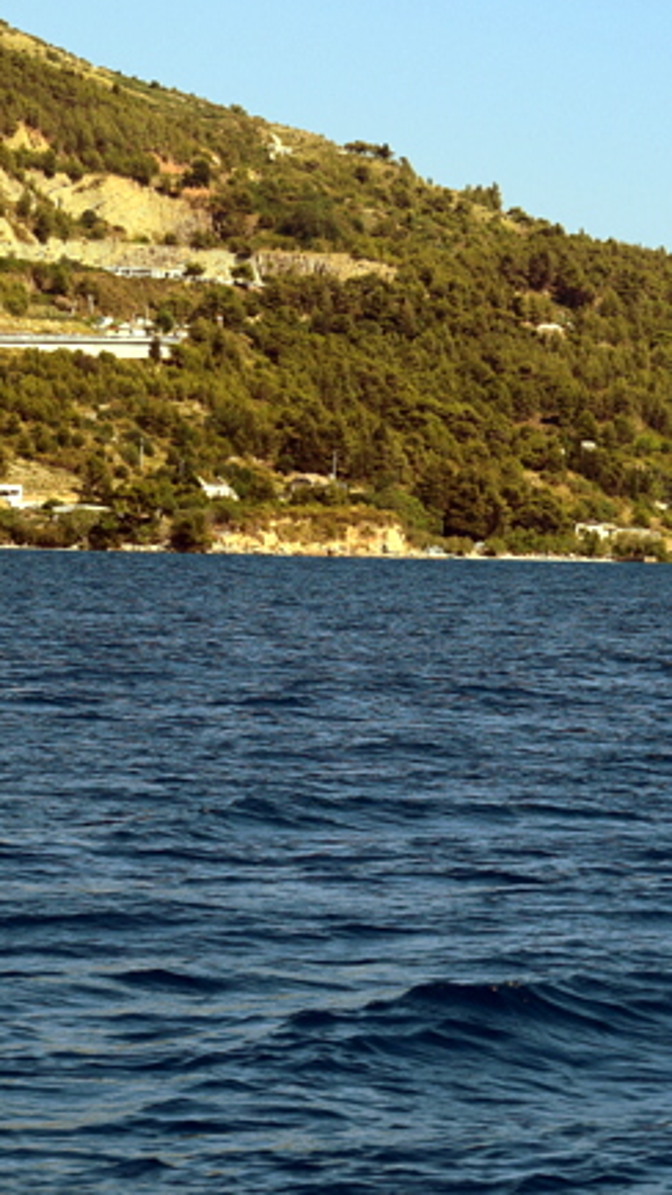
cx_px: 1036
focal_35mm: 168
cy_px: 542
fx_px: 5324
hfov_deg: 7.1
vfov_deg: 12.8
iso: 400
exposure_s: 1/320
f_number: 10
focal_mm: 58
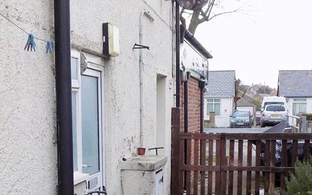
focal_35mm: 63
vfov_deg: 20.0
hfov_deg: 32.4
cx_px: 139
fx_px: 536
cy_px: 192
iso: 80
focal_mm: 4
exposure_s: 1/100
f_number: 3.1
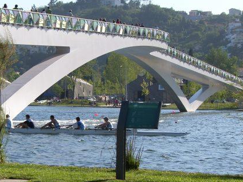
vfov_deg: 13.8
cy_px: 91
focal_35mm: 107
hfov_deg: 18.4
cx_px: 115
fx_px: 751
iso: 50
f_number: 5
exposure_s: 1/500
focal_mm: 25.7
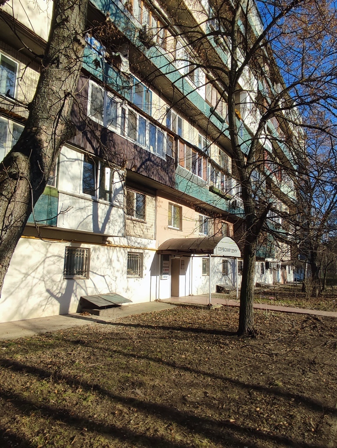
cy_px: 224
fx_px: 207
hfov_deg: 78.2
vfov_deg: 94.5
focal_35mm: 16
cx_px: 168
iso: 50
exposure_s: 1/1208
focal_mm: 1.65
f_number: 2.2
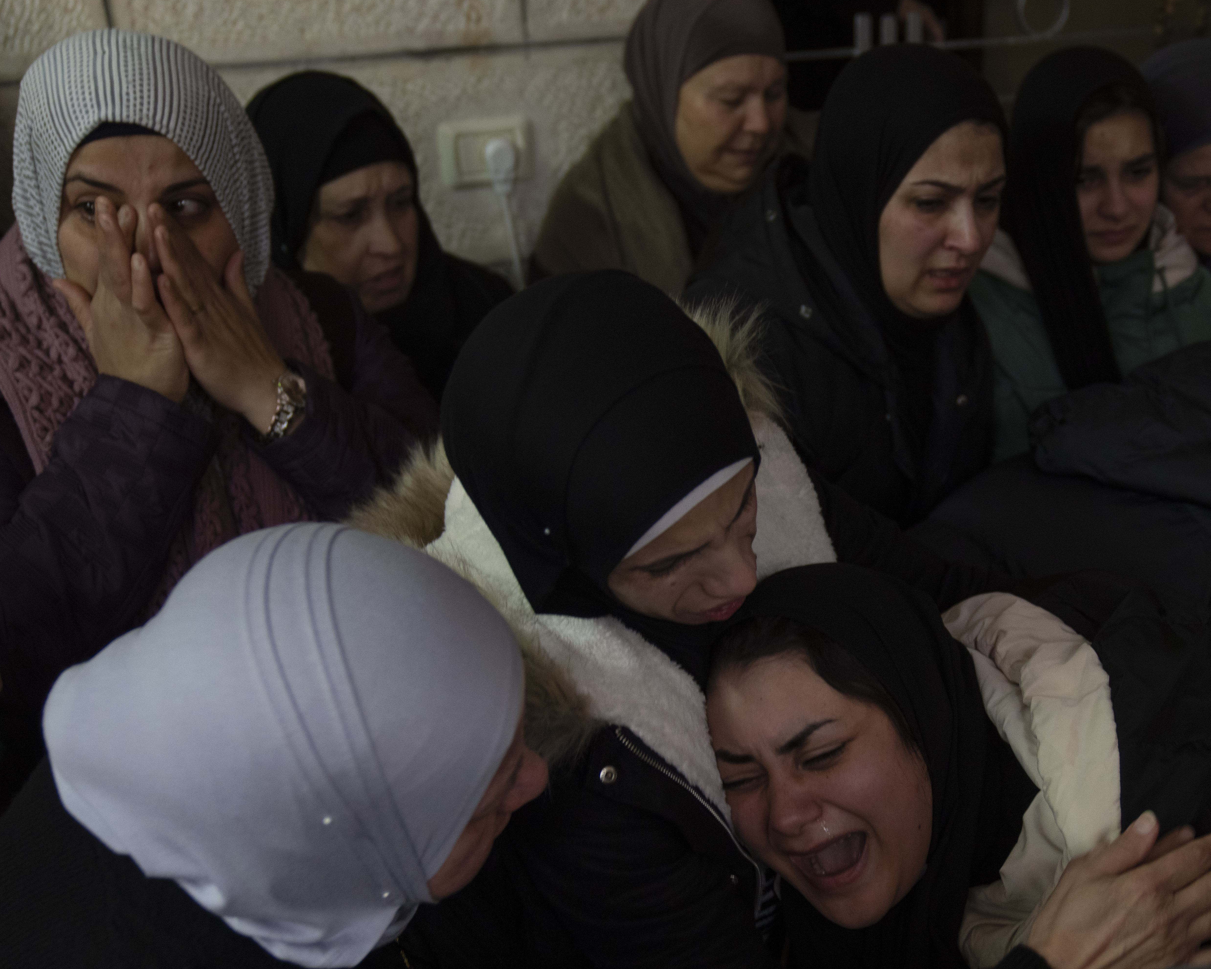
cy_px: 676
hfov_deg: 37.1
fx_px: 1756
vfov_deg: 30.5
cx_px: 910
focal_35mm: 49
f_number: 2.8
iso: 1000
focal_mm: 30
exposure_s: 1/250
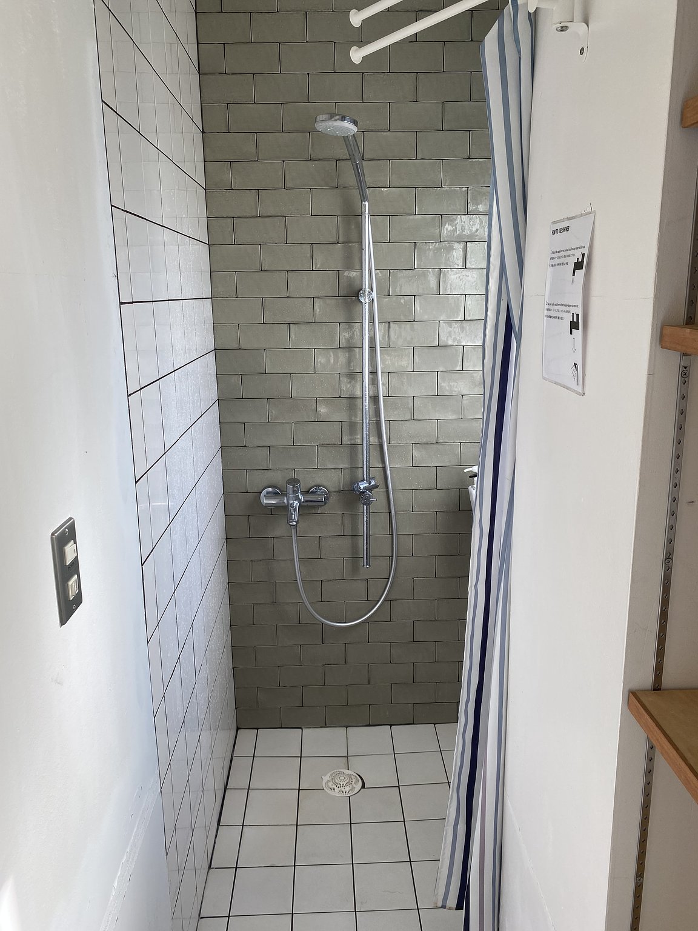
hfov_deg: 53.1
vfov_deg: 67.3
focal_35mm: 26
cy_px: 466
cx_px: 349
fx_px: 699
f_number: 1.8
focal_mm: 4.25
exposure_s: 1/230
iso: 32
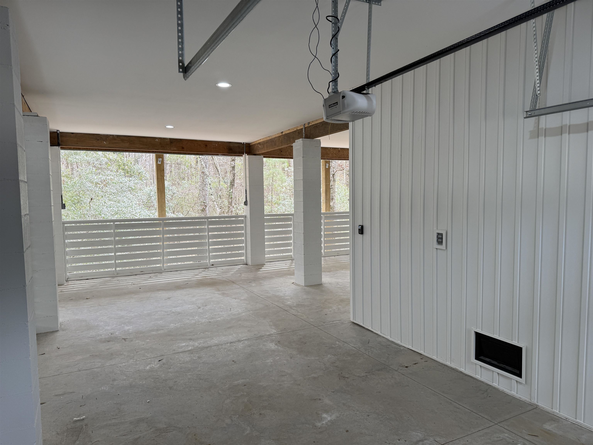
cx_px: 296
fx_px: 411
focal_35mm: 24
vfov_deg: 56.8
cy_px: 222
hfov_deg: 71.6
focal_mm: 6.76
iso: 64
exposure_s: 1/121
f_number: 1.78
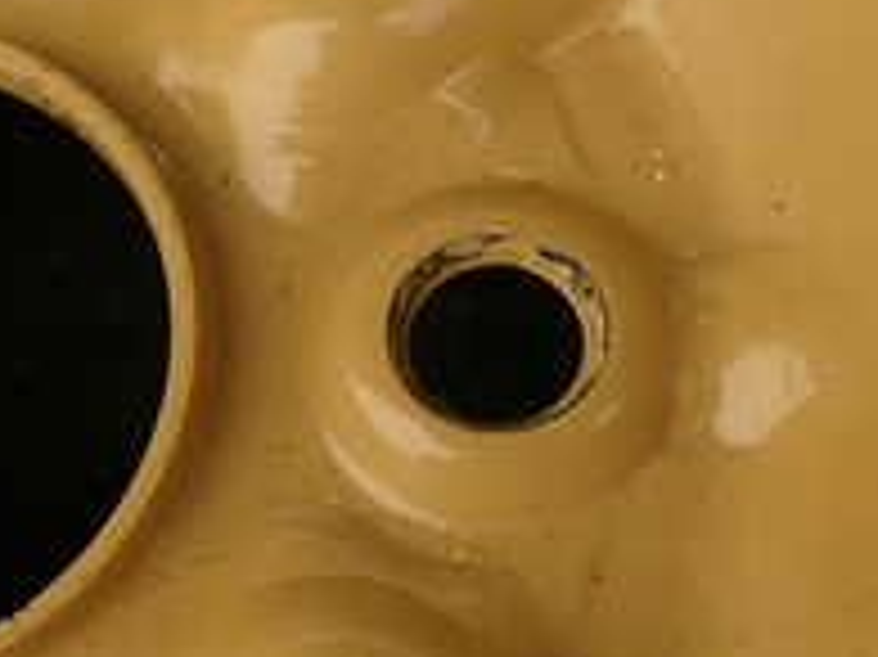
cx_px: -77
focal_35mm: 77
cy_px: 436
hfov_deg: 23.8
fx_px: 1952
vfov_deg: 19.1
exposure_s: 1/320
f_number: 2.8
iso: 100
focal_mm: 4.5
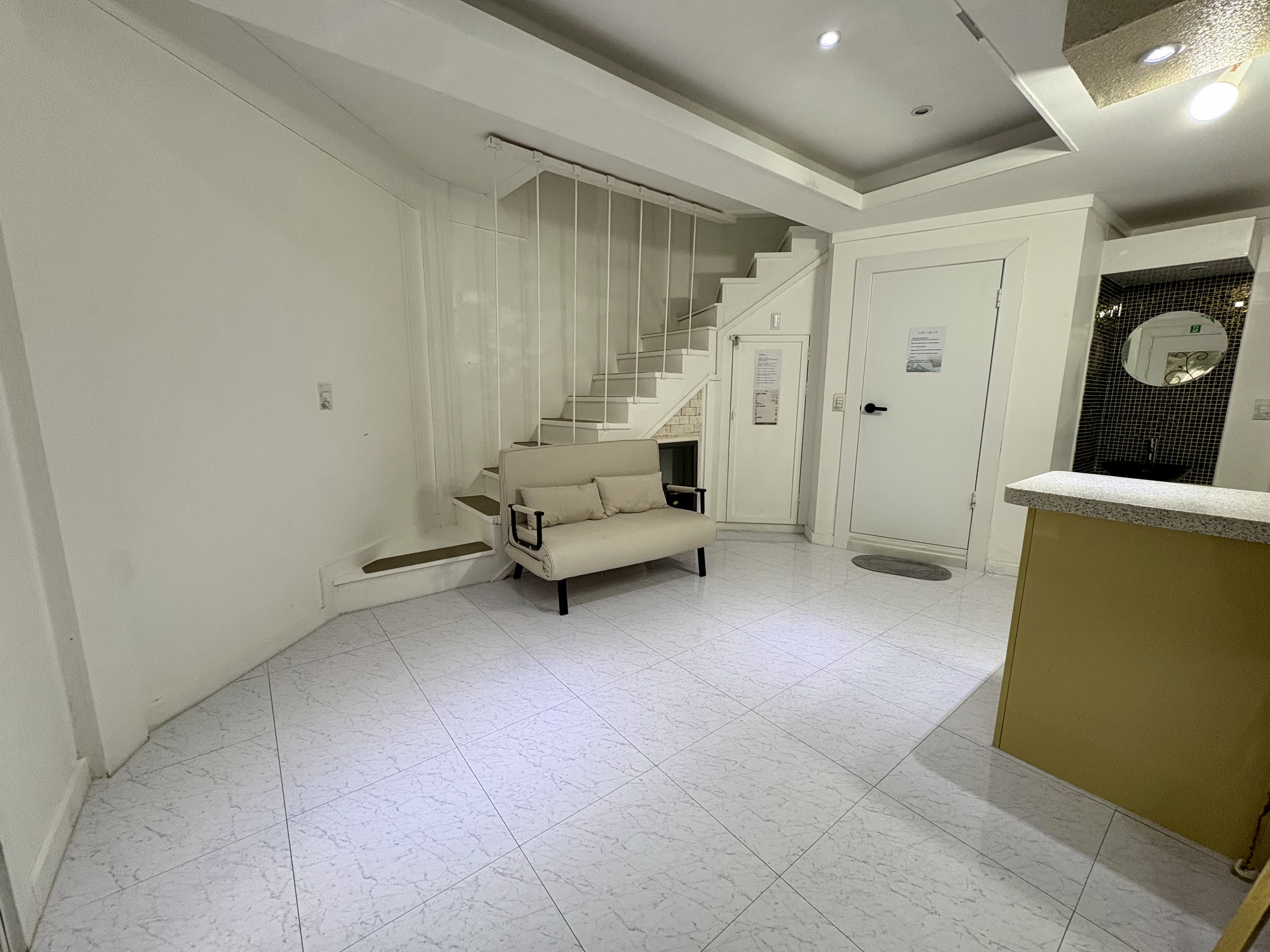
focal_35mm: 14
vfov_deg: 85.7
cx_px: 635
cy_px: 476
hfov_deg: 102.1
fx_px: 514
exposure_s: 1/120
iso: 200
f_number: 2.2
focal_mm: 2.22
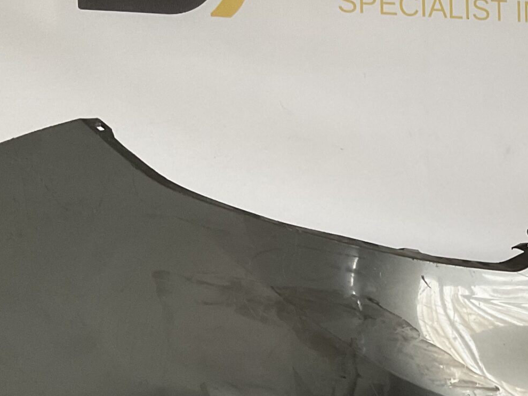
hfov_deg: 25.1
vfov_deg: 19.2
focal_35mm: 75
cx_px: 483
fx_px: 1144
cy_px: 363
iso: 100
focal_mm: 3
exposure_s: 1/50
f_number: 1.8
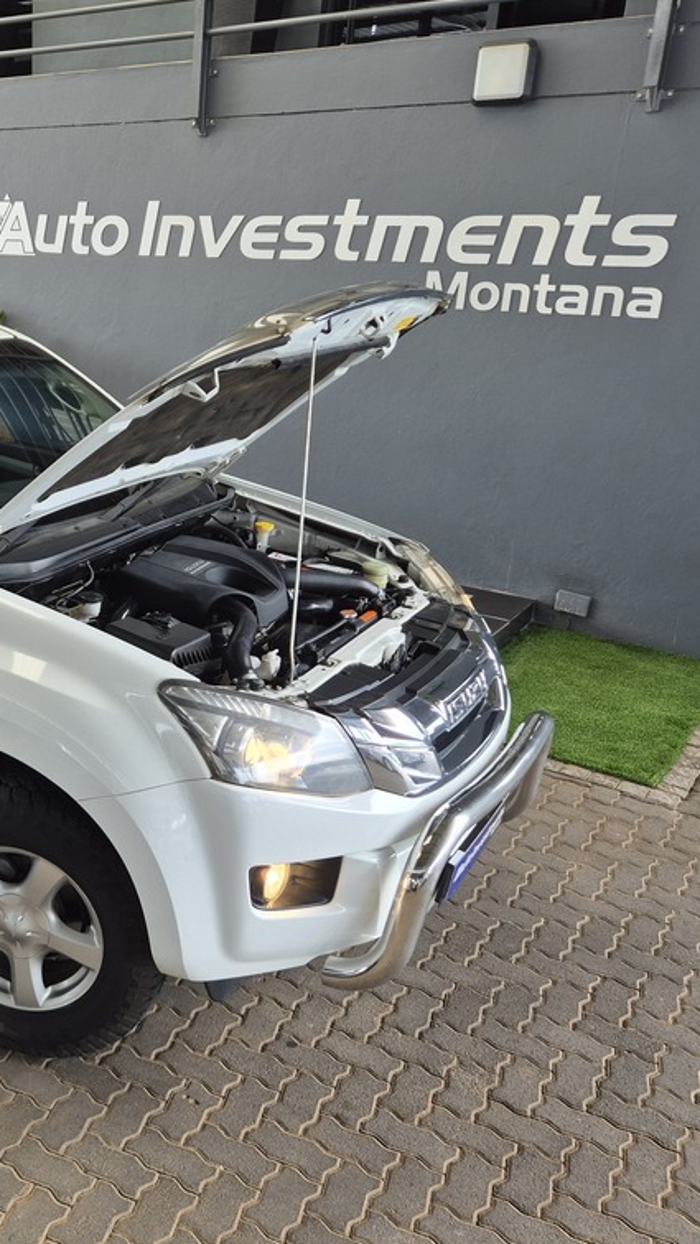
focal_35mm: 34
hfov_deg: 31.9
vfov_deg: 58.0
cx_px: -5
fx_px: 1121
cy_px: 624
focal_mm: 5.4
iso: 64
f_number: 1.8
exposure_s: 1/180
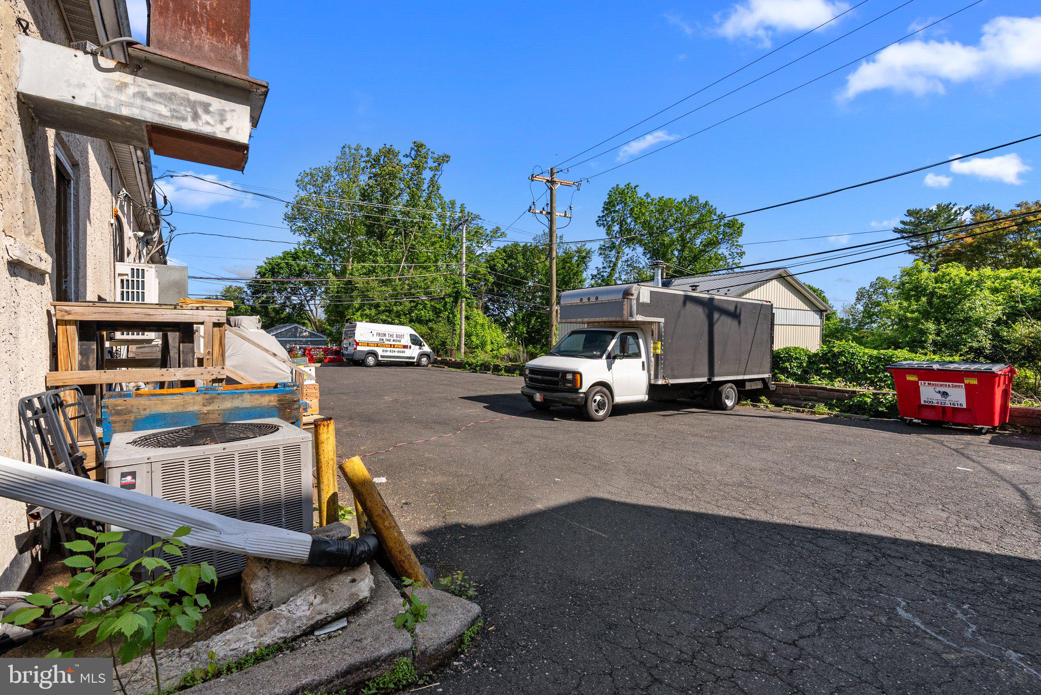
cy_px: 348
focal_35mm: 16
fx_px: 463
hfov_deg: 96.7
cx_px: 520
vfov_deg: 73.8
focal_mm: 16
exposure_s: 1/640
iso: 800
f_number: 11
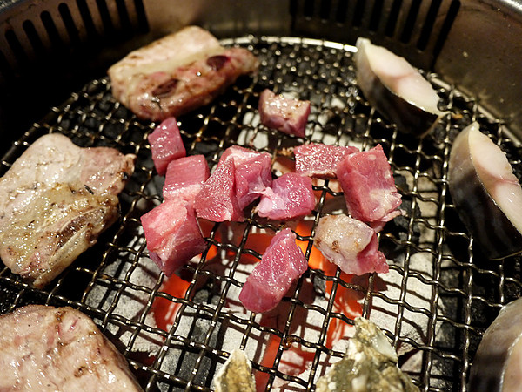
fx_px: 422
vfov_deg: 49.7
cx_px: 261
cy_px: 196
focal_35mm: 28
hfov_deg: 63.4
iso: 800
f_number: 2.5
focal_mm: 14
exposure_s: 1/20
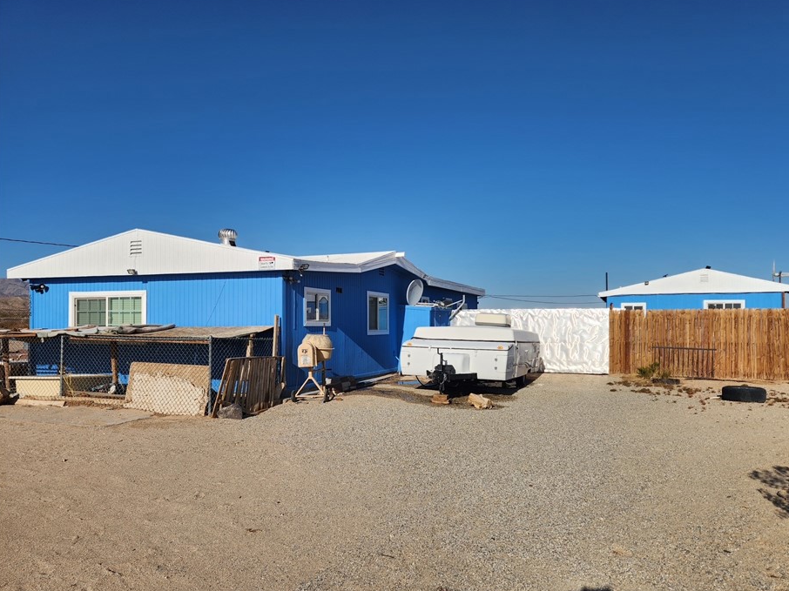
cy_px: 321
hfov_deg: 67.1
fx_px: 592
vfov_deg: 53.0
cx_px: 442
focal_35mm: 26
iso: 20
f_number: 1.8
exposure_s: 1/3579
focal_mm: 5.4
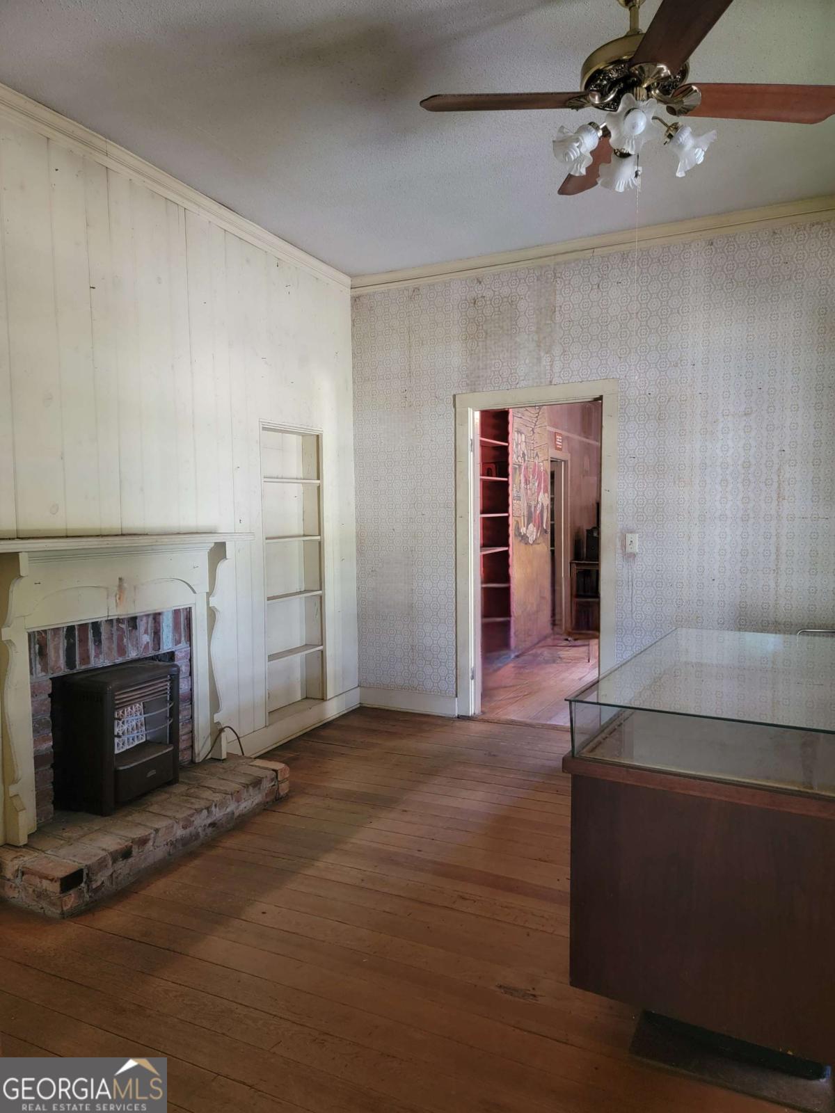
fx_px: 772
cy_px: 556
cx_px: 418
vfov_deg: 71.6
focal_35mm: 24
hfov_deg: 56.8
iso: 400
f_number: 1.8
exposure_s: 1/40
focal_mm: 6.7
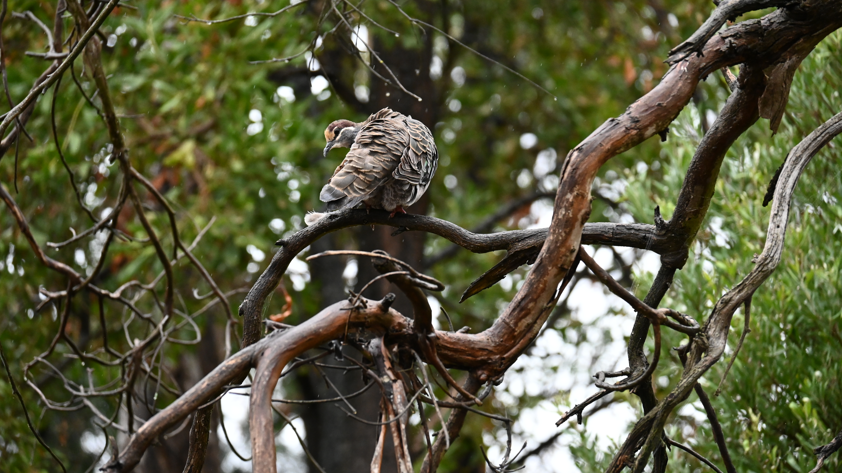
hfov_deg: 9.8
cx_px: 421
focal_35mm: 221
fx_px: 4934
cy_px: 228
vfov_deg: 5.5
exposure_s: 1/800
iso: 1600
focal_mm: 140
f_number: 5.3
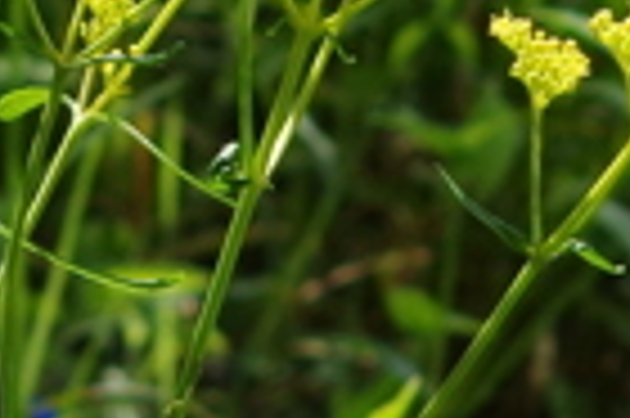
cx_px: -526
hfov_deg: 2.7
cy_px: -1061
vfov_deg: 1.8
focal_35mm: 766
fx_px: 13389
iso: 400
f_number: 8
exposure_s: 1/400
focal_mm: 70
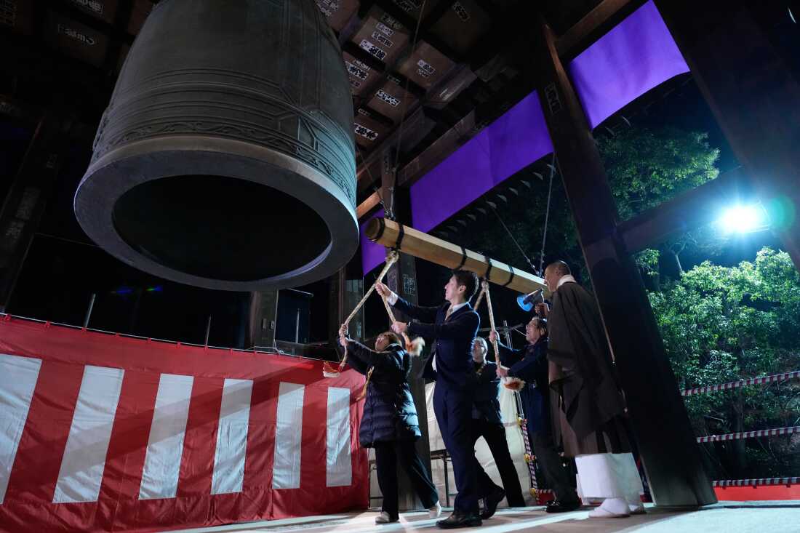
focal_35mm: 20
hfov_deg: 84.0
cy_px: 266
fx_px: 444
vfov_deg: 61.9
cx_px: 400
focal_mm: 20
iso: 4000
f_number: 2.8
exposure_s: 1/125
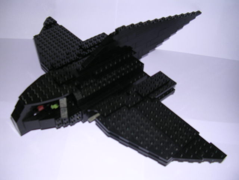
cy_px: 90
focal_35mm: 38
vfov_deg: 37.7
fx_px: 262
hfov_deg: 49.0
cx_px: 120
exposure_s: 1/60.1
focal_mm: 5.8
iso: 100
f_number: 2.8
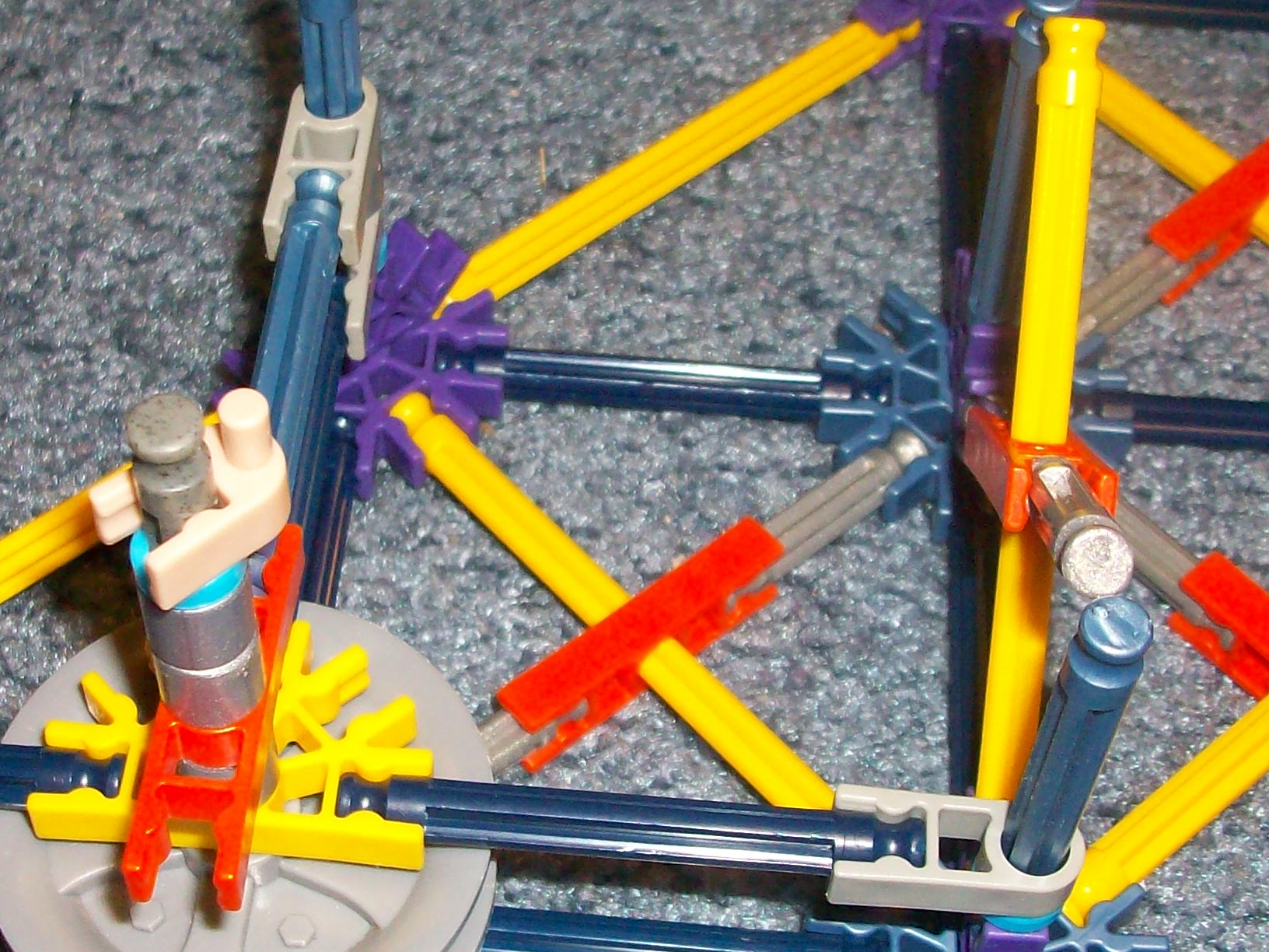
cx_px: 540
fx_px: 2346
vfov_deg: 22.9
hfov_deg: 30.2
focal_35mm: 64
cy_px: 433
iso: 160
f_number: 2.8
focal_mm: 5.7
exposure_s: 1/60
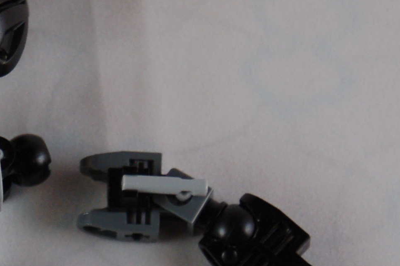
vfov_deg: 4.2
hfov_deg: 6.2
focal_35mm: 329
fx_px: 3652
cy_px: 272
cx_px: -68
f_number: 5.3
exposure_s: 1/30
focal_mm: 70
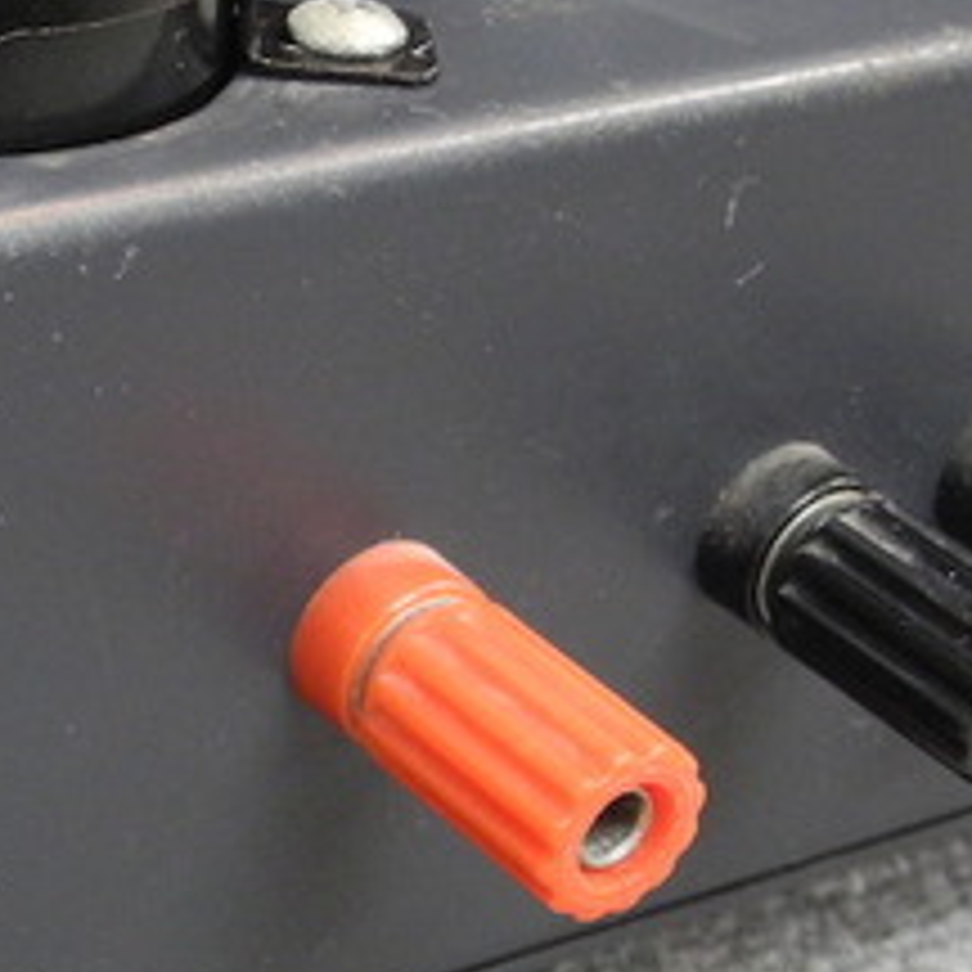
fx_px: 3495
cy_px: 963
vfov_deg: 15.6
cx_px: -310
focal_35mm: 110
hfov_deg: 15.1
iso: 400
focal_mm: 6
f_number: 2.8
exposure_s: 1/28.4
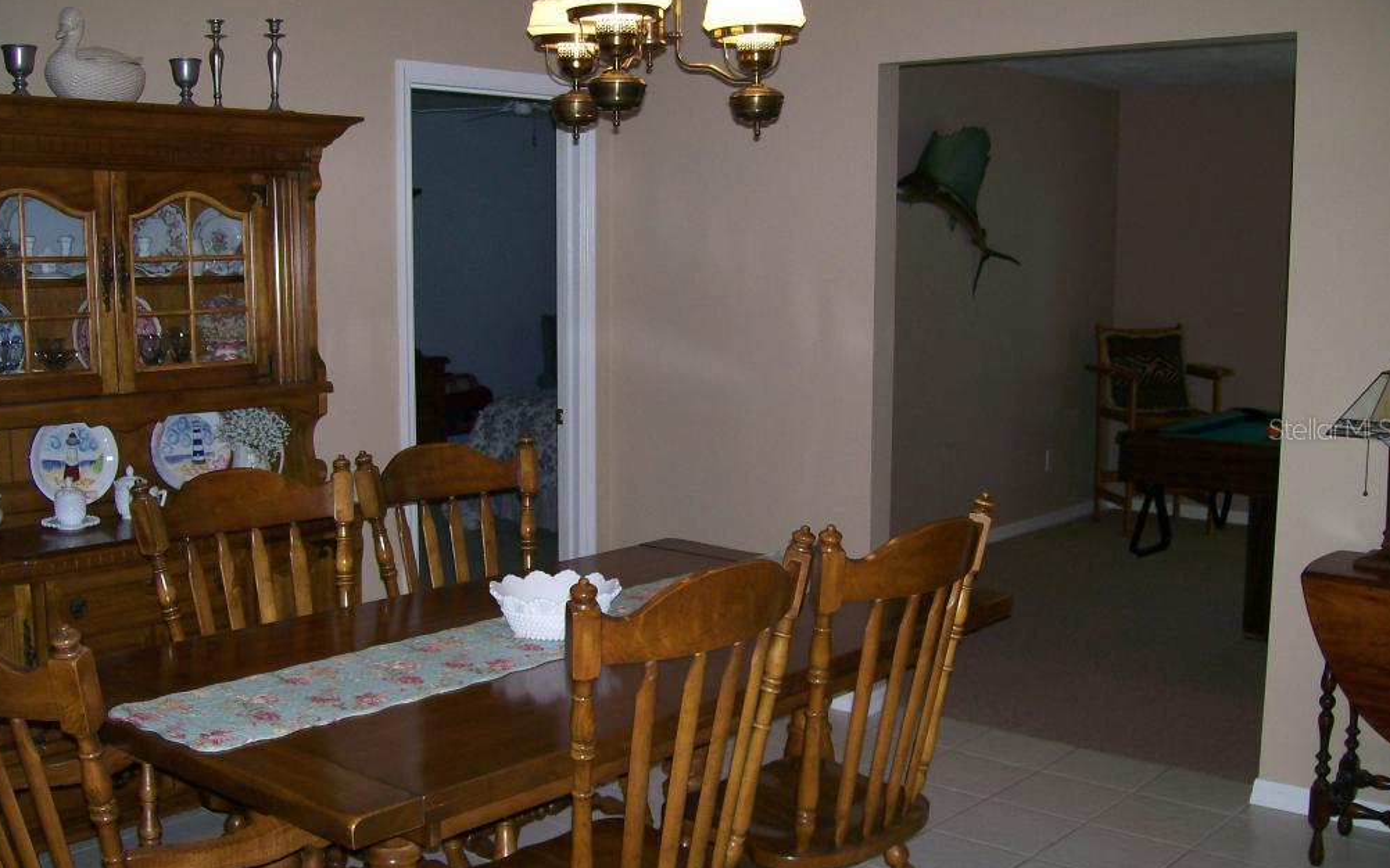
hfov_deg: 50.4
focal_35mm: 39
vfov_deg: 32.8
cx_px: 689
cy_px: 428
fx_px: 1477
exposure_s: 1/64
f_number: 2.7
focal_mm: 6
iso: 80
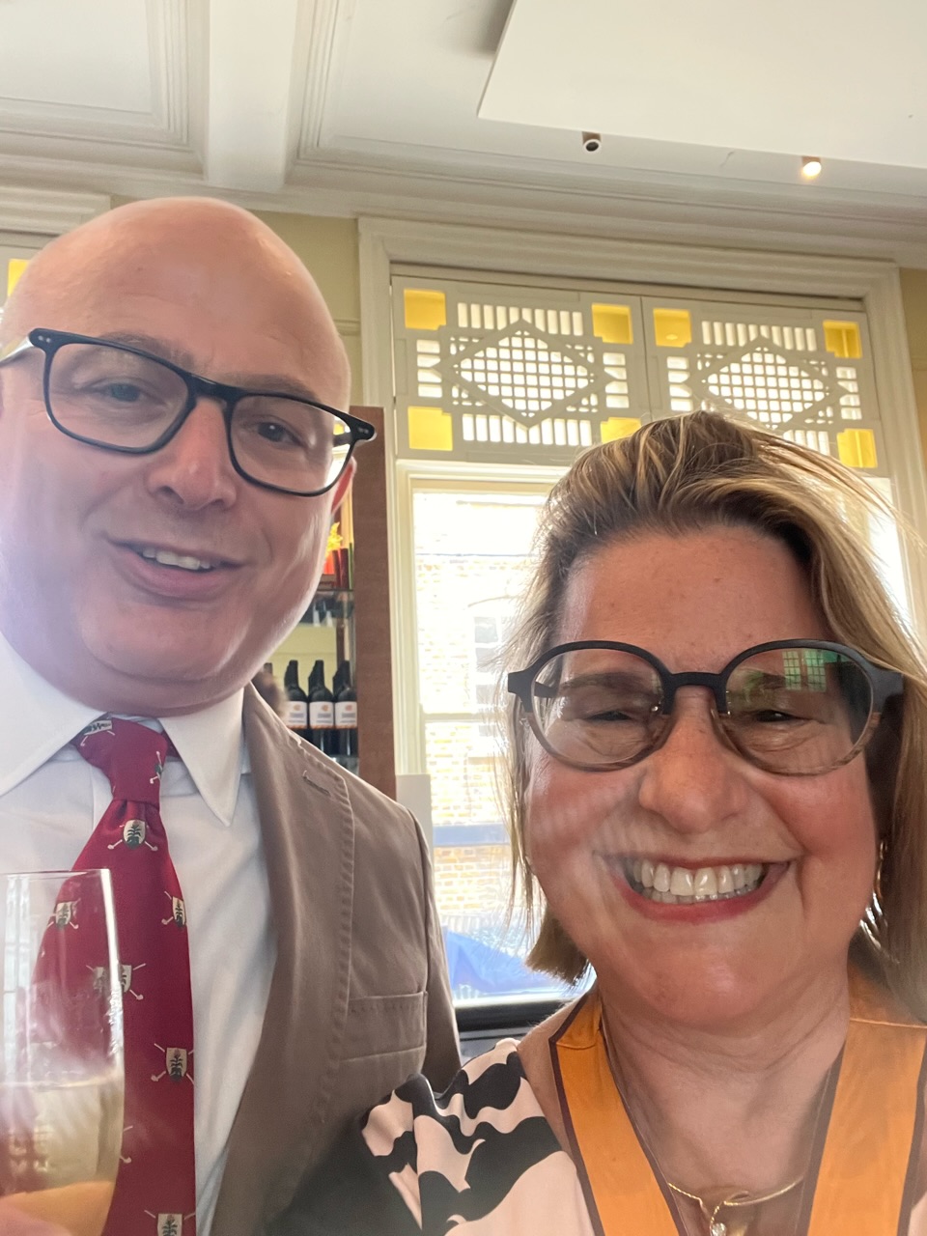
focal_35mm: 30
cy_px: 618
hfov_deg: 46.8
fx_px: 1071
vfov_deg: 60.0
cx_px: 464
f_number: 2.2
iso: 250
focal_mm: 2.71
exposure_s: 1/25
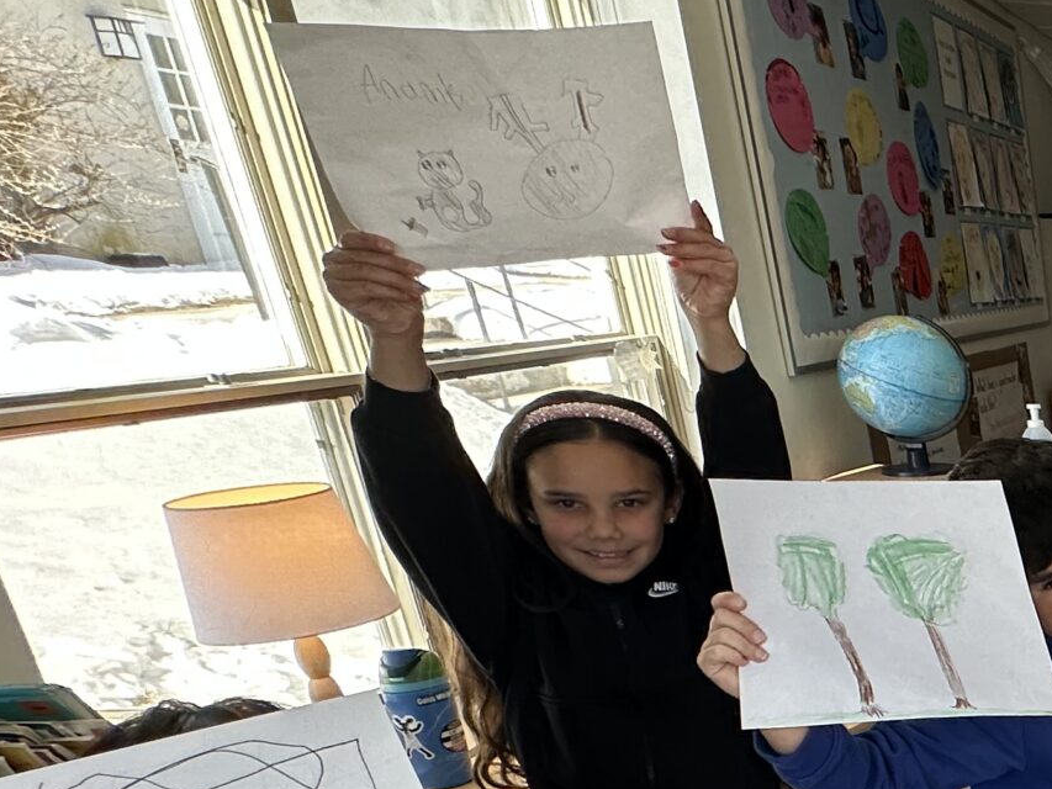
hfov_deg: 29.2
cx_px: 1553
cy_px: 724
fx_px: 1277
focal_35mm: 42
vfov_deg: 32.5
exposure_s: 1/179
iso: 40
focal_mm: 2.22
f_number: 2.2
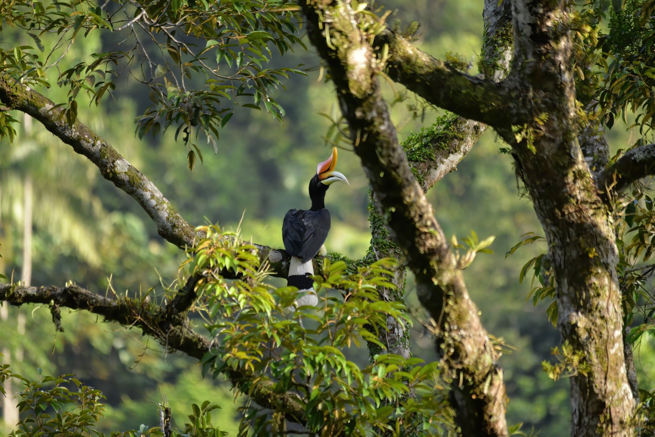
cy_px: 218
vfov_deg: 2.8
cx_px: 328
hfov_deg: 4.1
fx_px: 9100
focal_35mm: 500
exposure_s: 1/1250
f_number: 7.1
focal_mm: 500
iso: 4000
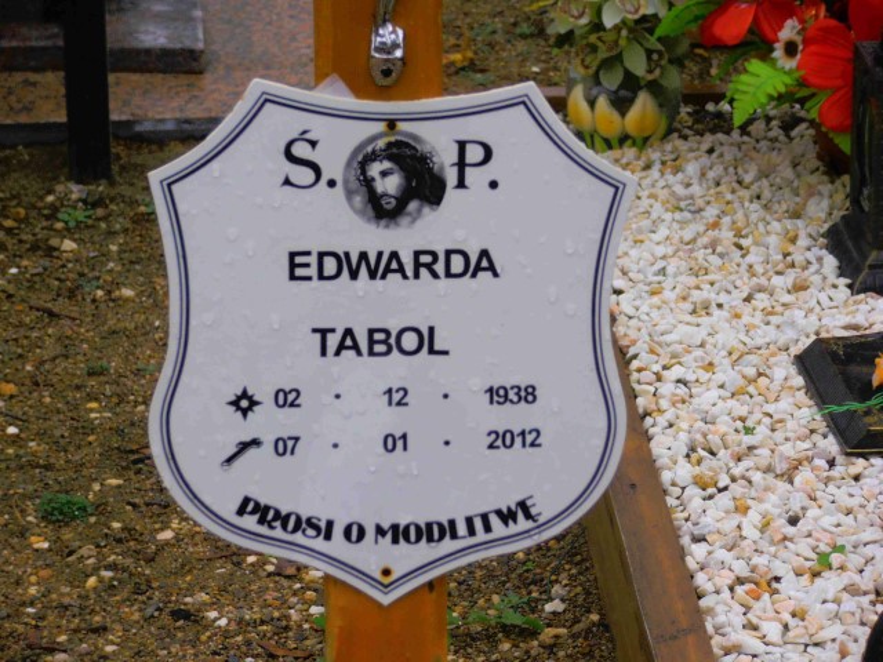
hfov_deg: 11.9
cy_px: 331
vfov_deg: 8.9
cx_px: 442
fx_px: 4234
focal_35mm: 166
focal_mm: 29.44
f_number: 5.9
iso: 80
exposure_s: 1/200
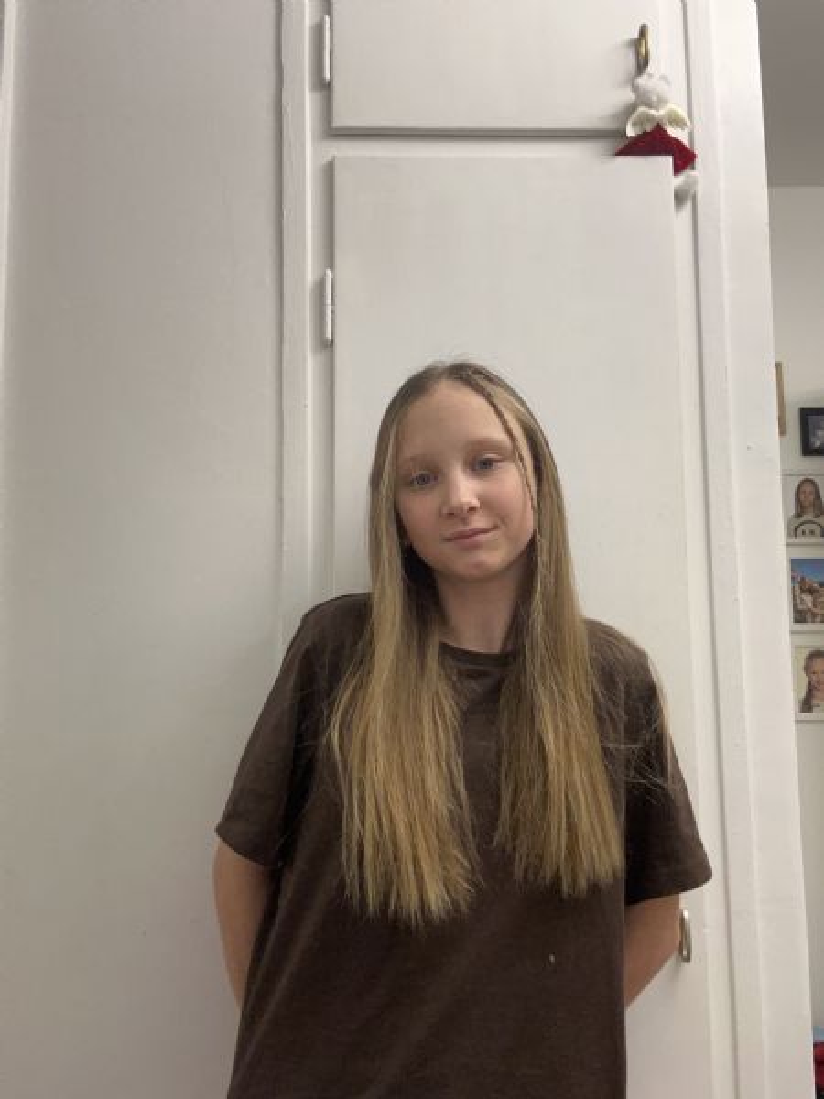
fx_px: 952
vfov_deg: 60.0
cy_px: 550
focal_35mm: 30
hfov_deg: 46.8
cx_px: 412
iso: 100
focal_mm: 2.69
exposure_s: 1/50
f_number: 1.9
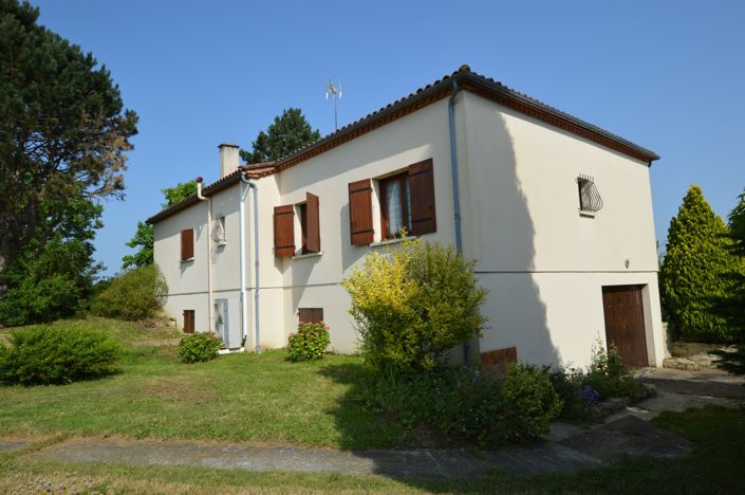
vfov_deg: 59.3
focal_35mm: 21
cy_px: 248
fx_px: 434
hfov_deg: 81.3
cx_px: 372
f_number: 8
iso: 100
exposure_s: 1/250
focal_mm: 14
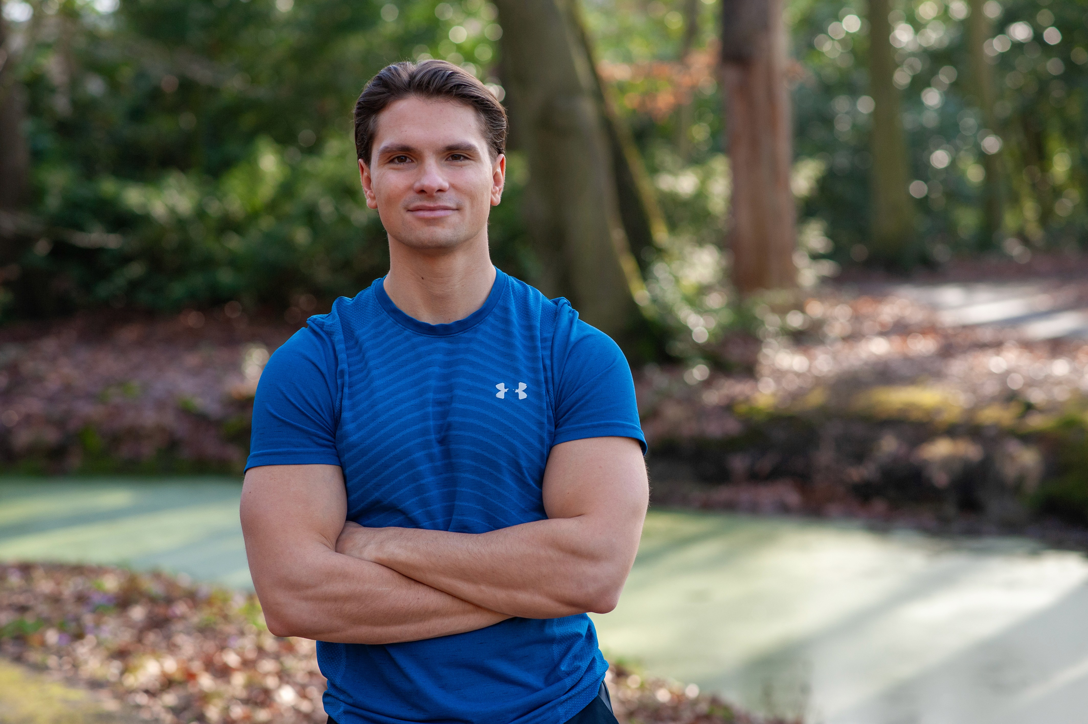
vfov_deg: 16.1
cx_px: 544
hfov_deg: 23.9
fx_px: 2567
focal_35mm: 85
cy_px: 362
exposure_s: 1/1000
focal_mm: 85
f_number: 3.3
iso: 640
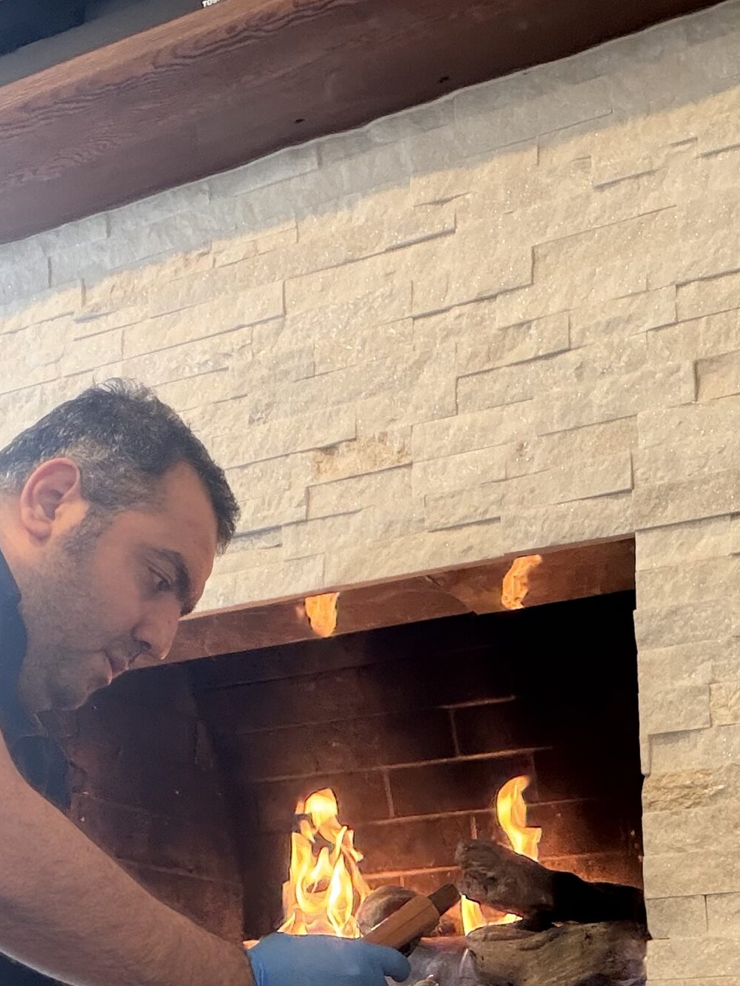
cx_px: 379
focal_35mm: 58
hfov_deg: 25.2
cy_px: 923
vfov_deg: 31.4
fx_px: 1653
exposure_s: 1/30
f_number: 1.9
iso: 320
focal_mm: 2.71
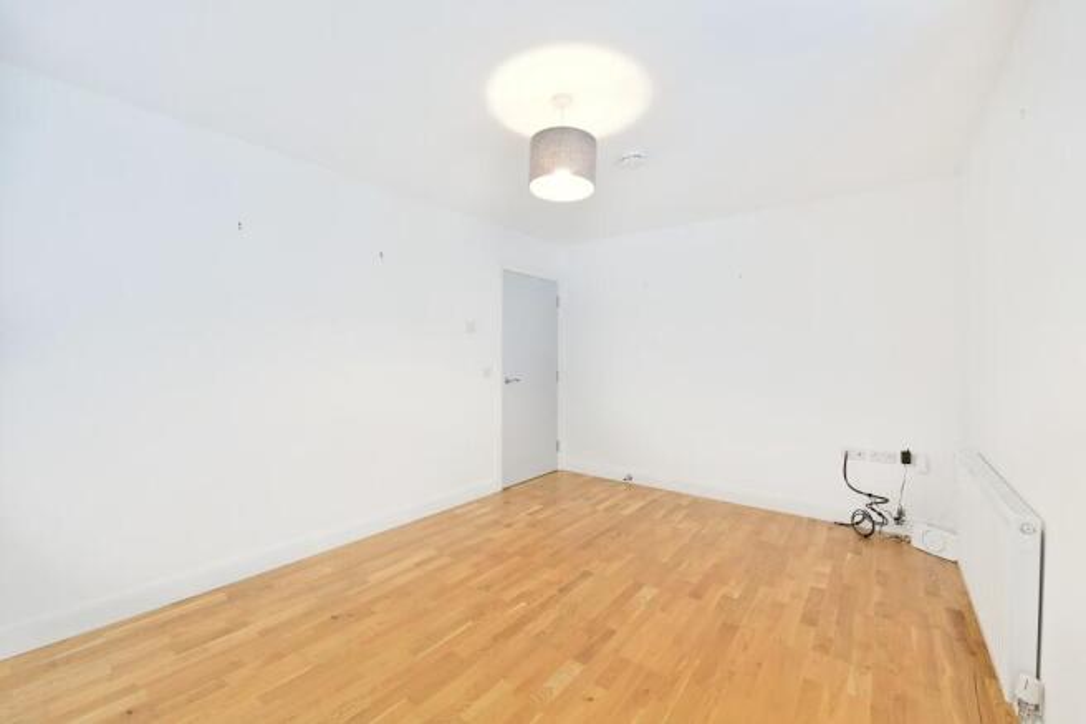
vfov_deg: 81.2
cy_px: 362
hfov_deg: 104.3
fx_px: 422
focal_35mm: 14
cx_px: 543
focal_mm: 14
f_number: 11
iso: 500
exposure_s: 1/8
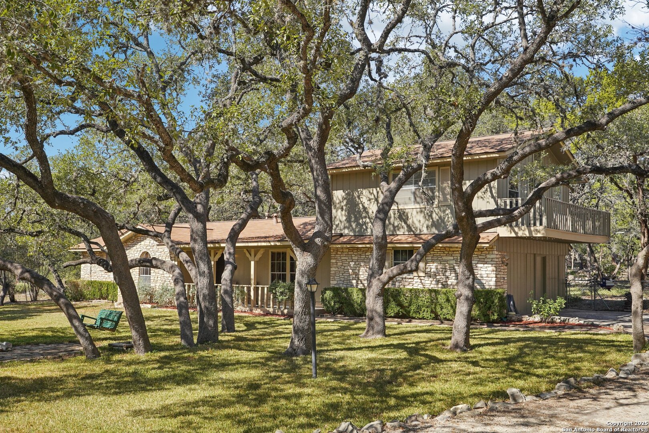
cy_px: 216
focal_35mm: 35
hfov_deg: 54.4
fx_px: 631
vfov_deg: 37.9
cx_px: 324
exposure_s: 1/125
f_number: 8
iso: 100
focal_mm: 35
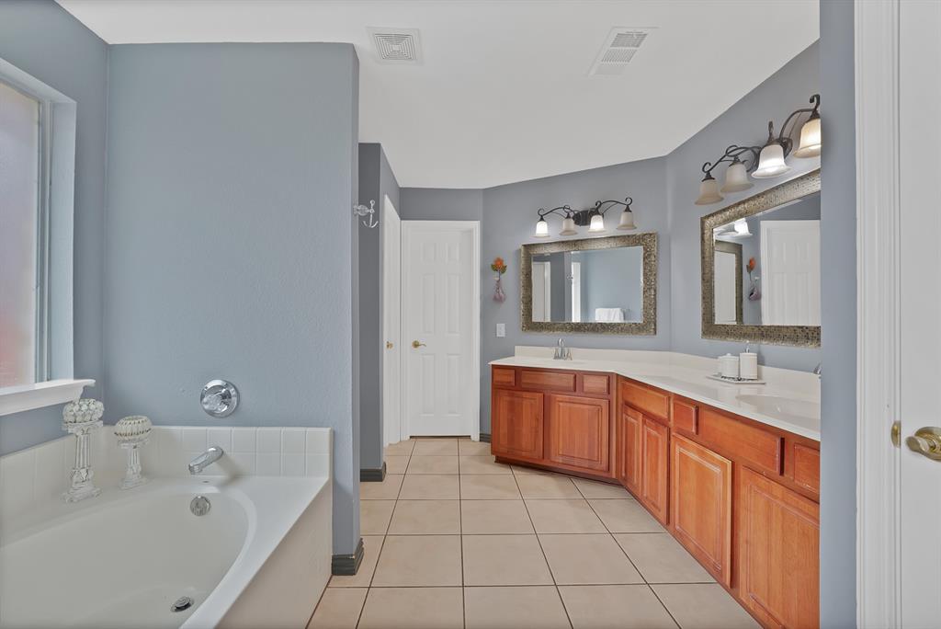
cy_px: 314
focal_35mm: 14
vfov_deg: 81.3
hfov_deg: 104.2
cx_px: 470
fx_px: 366
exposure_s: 1/1.25
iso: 250
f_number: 9
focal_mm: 14
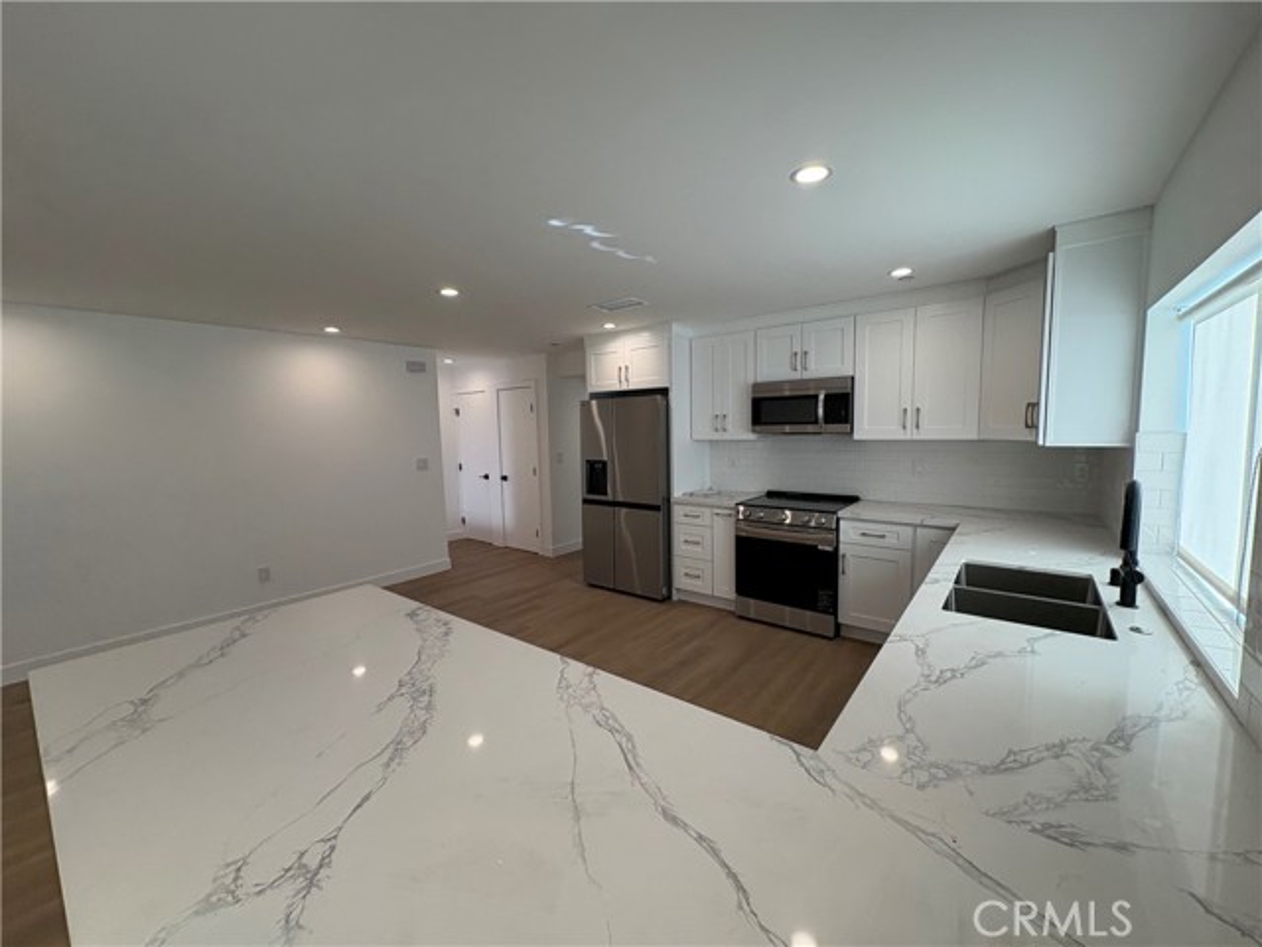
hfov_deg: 102.1
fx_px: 510
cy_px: 474
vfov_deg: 85.7
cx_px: 631
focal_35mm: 14
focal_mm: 2.22
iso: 64
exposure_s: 1/120
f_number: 2.2
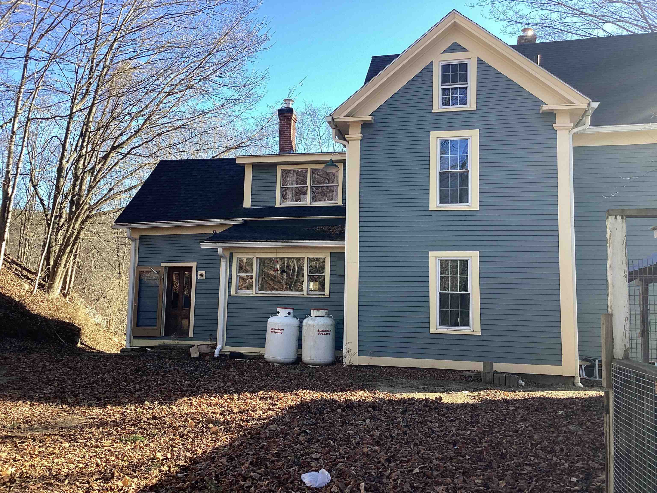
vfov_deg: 45.4
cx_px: 328
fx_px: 588
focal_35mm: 31
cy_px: 246
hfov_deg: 58.4
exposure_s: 1/244
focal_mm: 3.3
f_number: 2.4
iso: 25
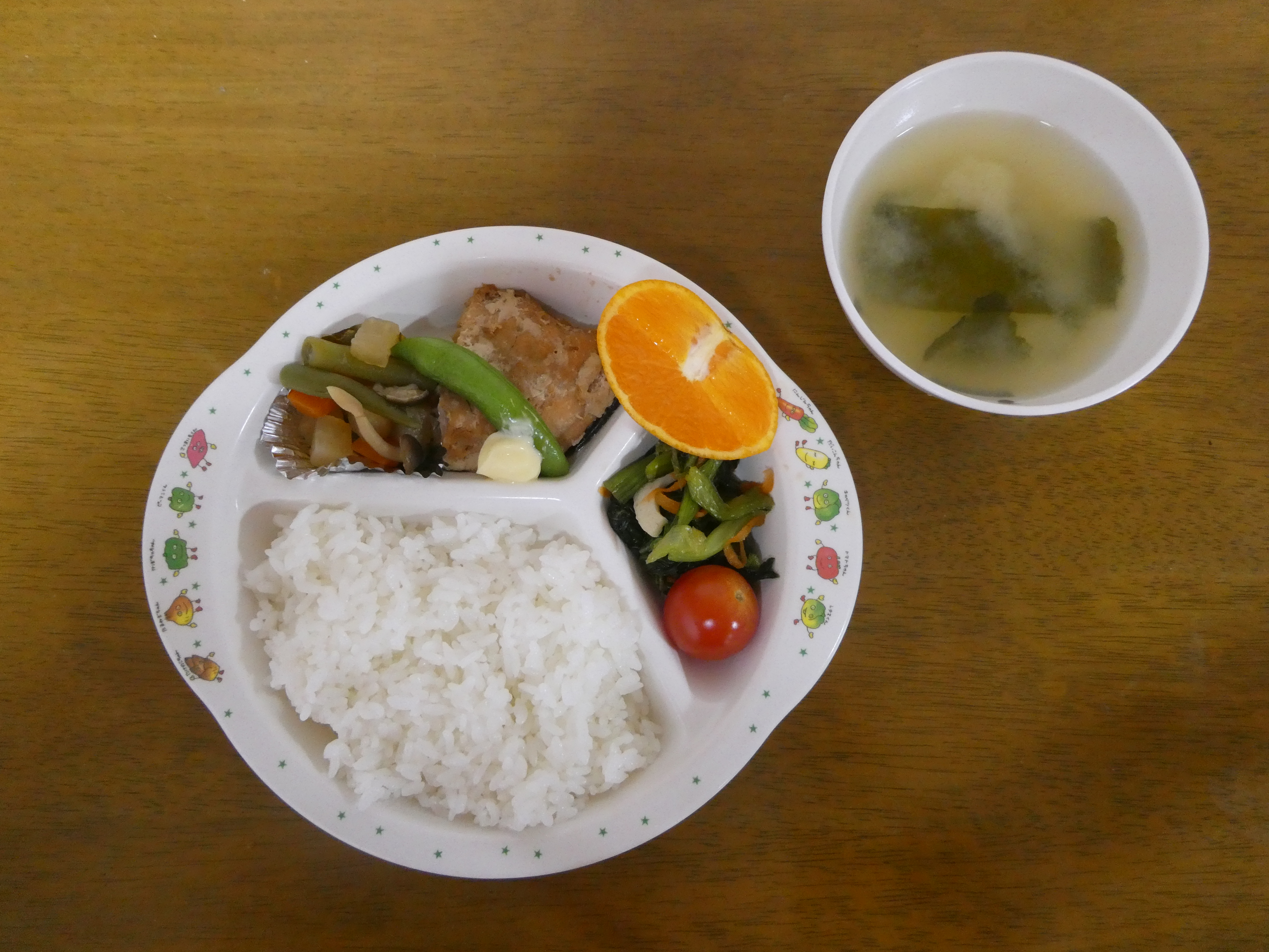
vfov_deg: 56.8
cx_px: 634
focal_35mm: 24
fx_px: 880
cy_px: 476
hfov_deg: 71.6
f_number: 3.3
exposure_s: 1/60
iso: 640
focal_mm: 4.3
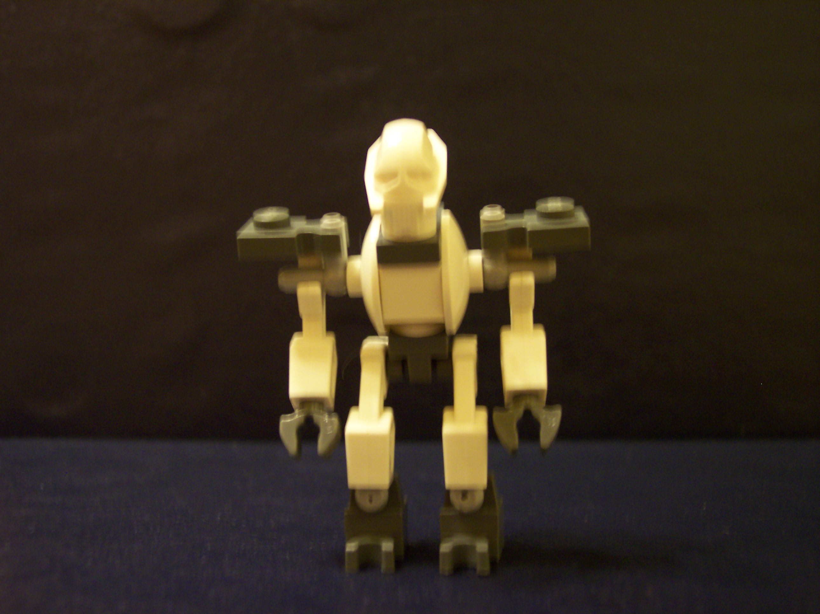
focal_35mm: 38
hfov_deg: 49.0
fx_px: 900
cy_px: 307
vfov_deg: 37.7
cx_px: 410
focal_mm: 8
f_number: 2.8
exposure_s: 1/8
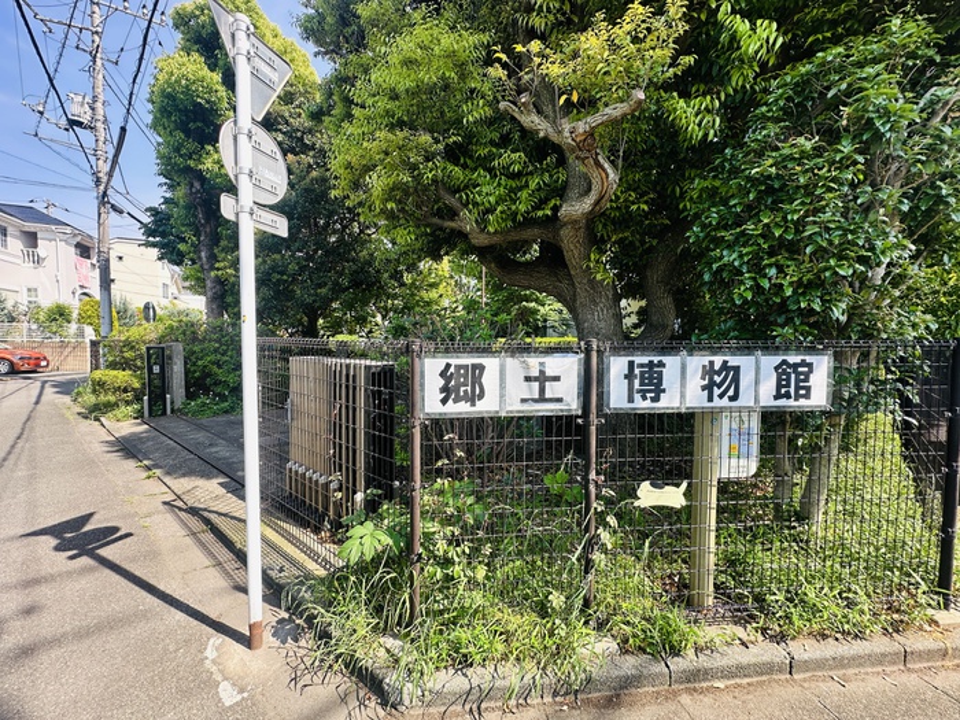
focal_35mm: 14
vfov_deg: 85.7
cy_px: 360
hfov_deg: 102.1
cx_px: 480
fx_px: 388
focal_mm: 2.22
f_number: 2.2
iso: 40
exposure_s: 1/311
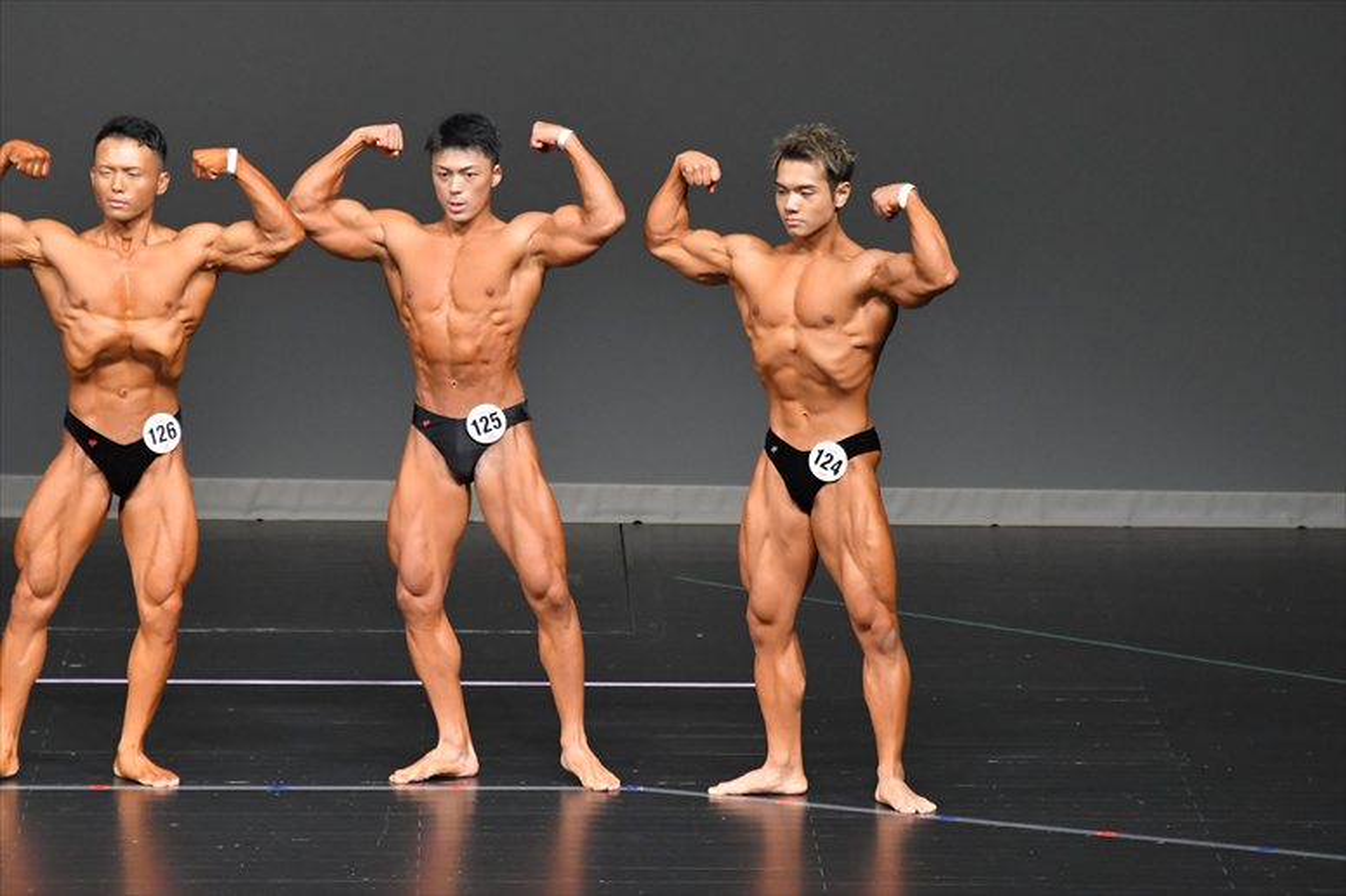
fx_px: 11211
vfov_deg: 4.6
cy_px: 448
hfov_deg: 6.9
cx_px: 673
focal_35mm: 300
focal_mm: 200
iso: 5000
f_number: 5.6
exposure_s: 1/400
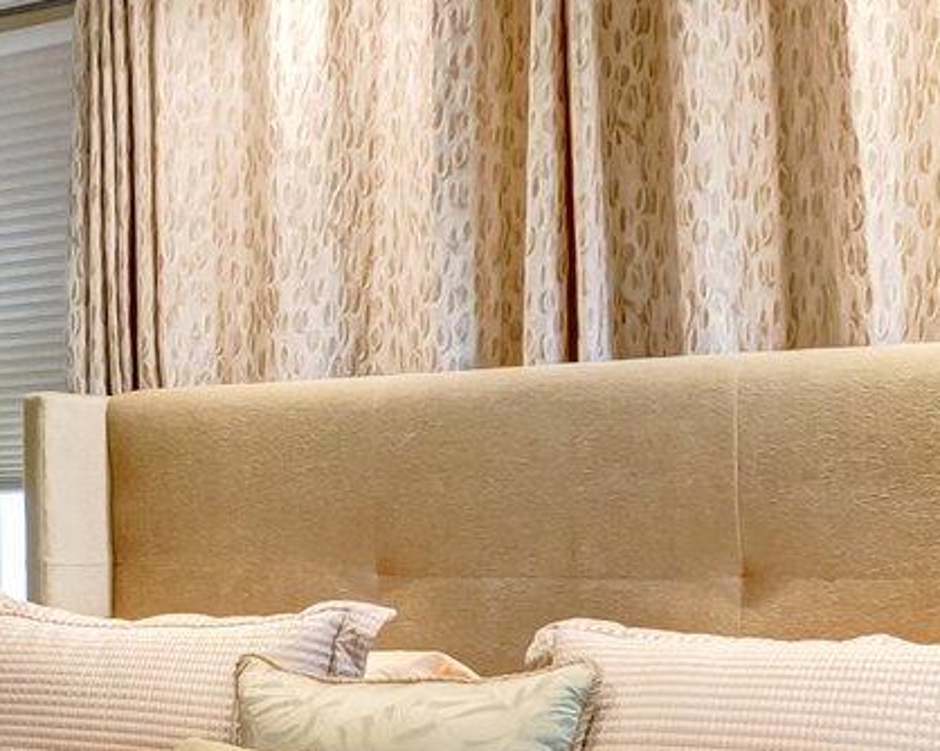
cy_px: 671
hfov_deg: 23.4
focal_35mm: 69
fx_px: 1919
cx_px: -367
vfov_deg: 21.7
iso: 640
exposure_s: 1/6
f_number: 8
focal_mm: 10
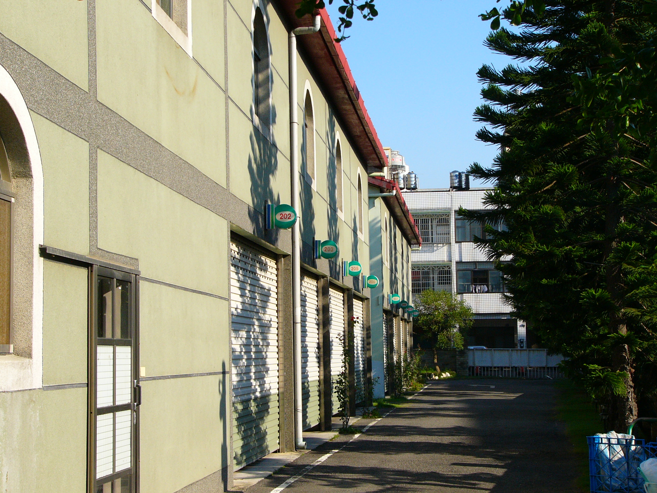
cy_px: 246
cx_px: 328
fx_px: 1253
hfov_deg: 29.4
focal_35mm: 66
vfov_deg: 22.3
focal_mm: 11
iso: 100
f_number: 5.6
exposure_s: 1/500
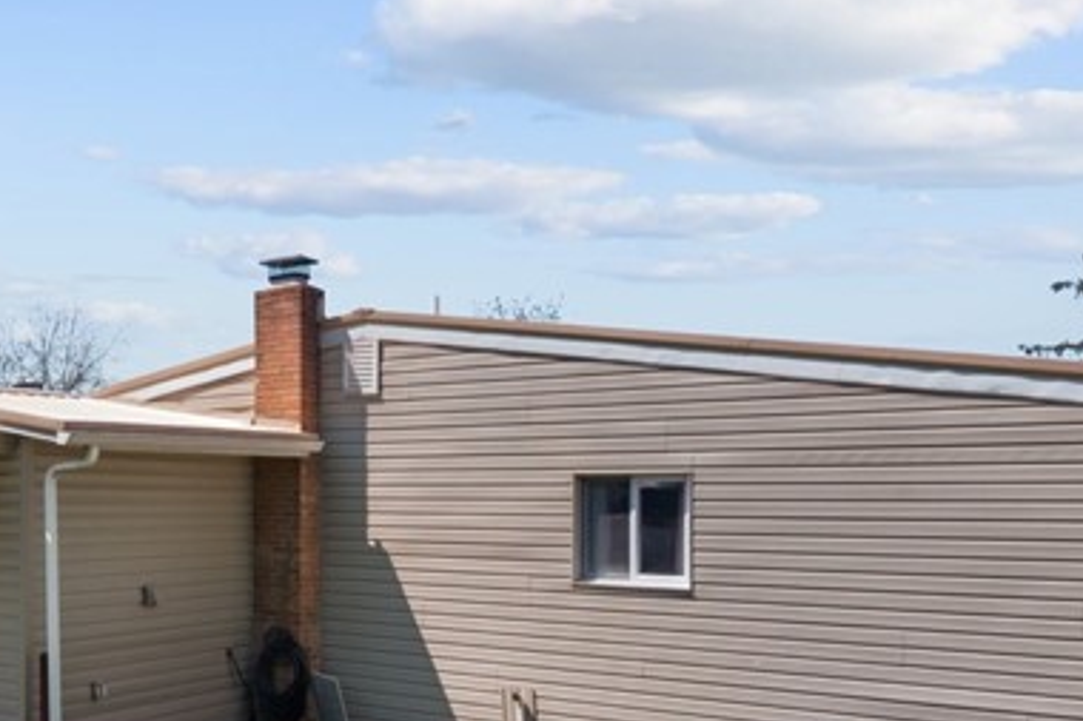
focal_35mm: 40
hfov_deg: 44.1
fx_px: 1203
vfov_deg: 33.2
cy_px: 462
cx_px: 107
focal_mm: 14
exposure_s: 1/500
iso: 50
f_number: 11
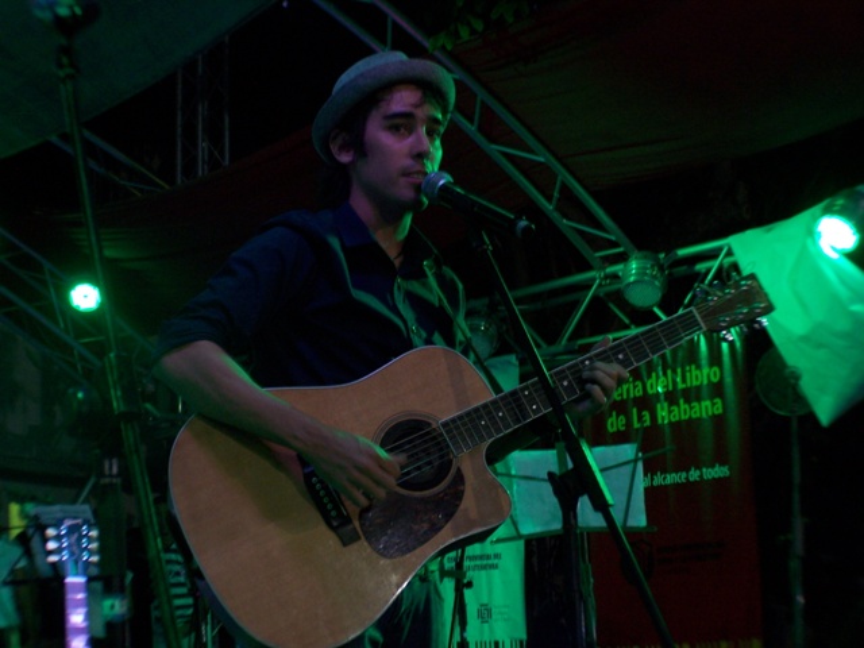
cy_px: 324
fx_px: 2047
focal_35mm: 82
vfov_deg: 18.0
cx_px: 432
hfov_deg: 23.8
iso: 140
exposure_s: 1/8
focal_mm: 13.7
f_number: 3.2
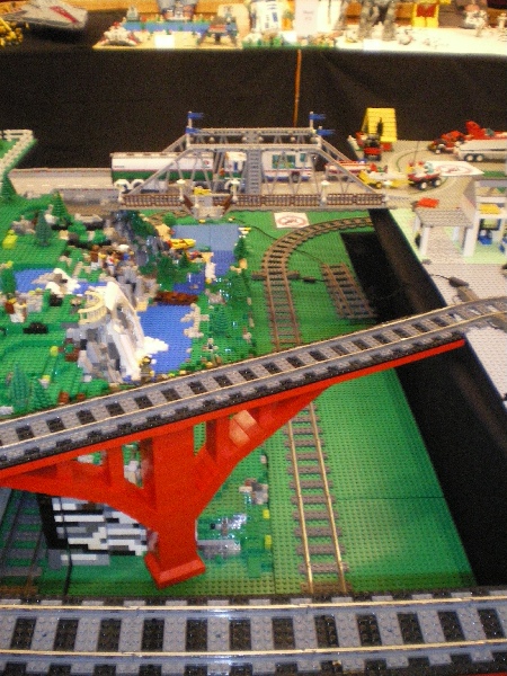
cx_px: 254
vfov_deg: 51.4
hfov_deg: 39.7
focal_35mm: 36
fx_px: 703
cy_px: 338
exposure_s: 1/50
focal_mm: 6.3
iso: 800
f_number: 3.1
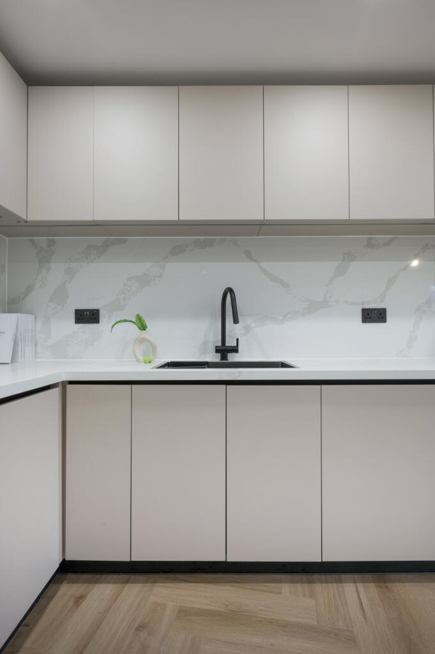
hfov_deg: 64.5
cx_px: 218
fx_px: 345
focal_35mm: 19
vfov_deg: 87.0
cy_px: 327
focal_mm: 19
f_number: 16
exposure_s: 1
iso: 200
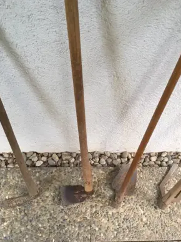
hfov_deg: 46.8
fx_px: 209
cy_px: 119
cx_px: 92
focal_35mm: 30
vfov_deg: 60.0
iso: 80
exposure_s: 1/33
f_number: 2.2
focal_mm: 4.15
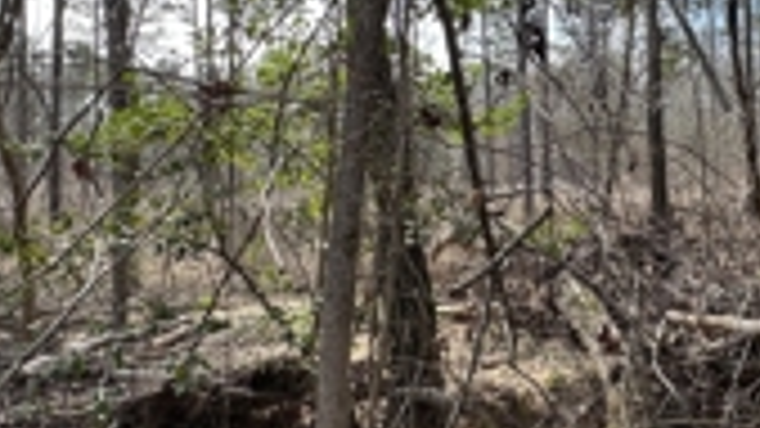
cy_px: 162
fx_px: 725
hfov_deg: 52.8
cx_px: 571
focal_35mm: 36
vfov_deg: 32.7
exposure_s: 1/314
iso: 40
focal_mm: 2.22
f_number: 2.2
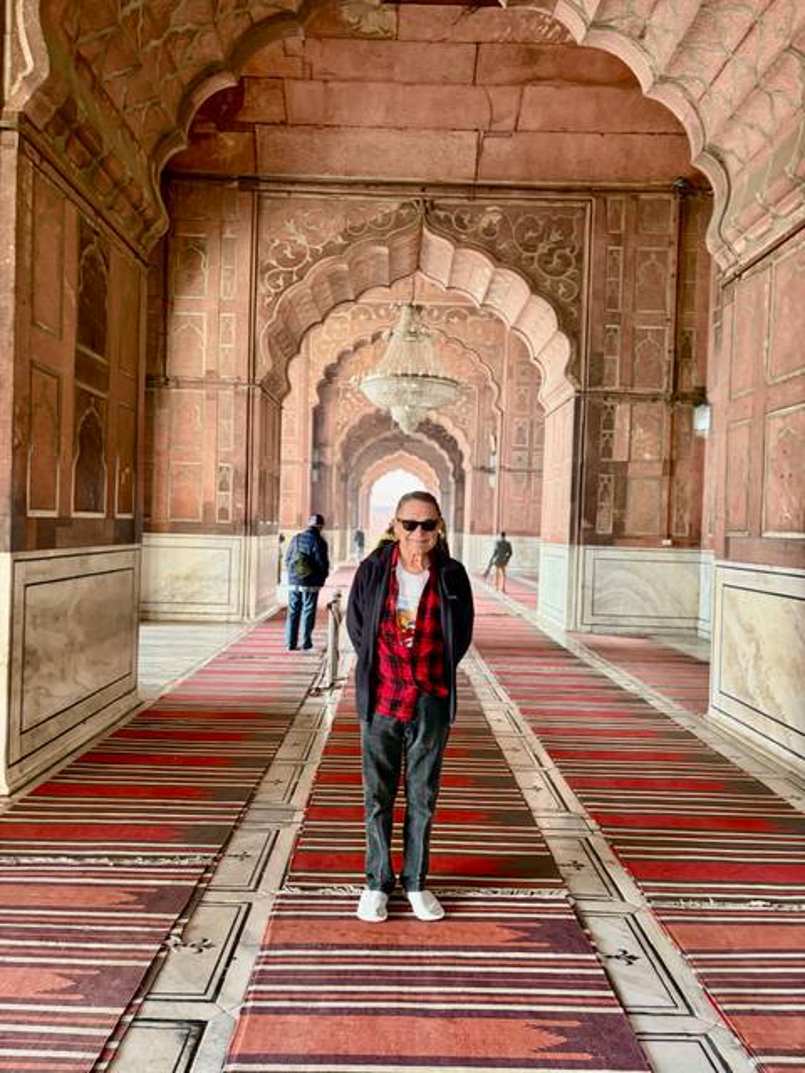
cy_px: 536
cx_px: 402
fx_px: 806
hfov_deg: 53.1
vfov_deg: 67.3
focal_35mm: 26
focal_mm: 5.96
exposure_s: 1/82
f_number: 1.6
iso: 125
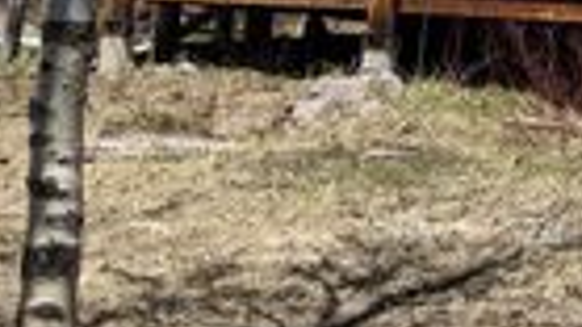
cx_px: 808
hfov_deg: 18.4
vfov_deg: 10.9
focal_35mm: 106
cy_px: -191
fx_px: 1635
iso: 64
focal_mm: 4.38
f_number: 1.73
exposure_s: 1/3356
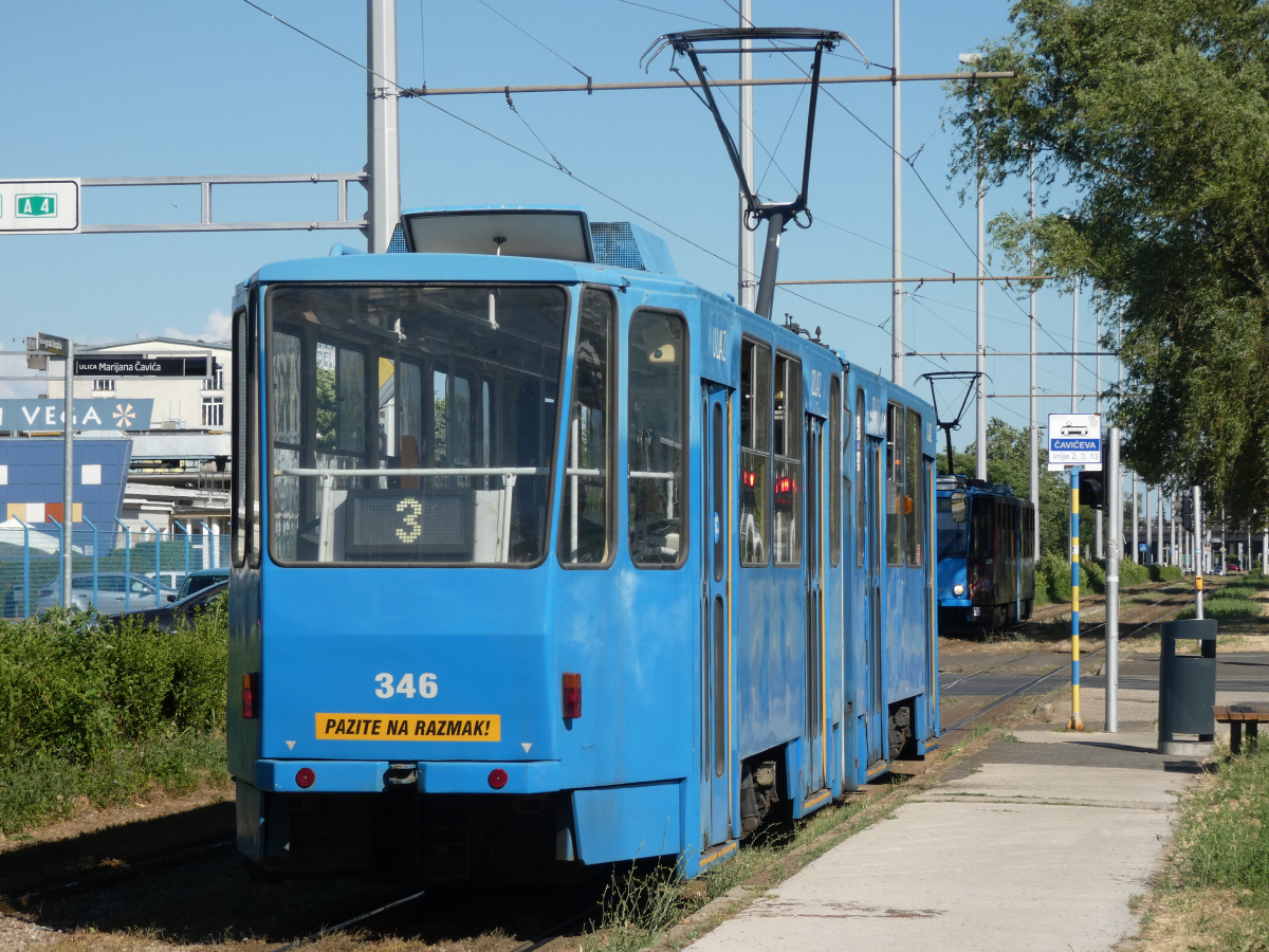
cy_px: 476
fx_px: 4399
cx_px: 634
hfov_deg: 16.4
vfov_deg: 12.3
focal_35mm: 120
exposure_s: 1/500
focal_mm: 21.5
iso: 80
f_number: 5.1
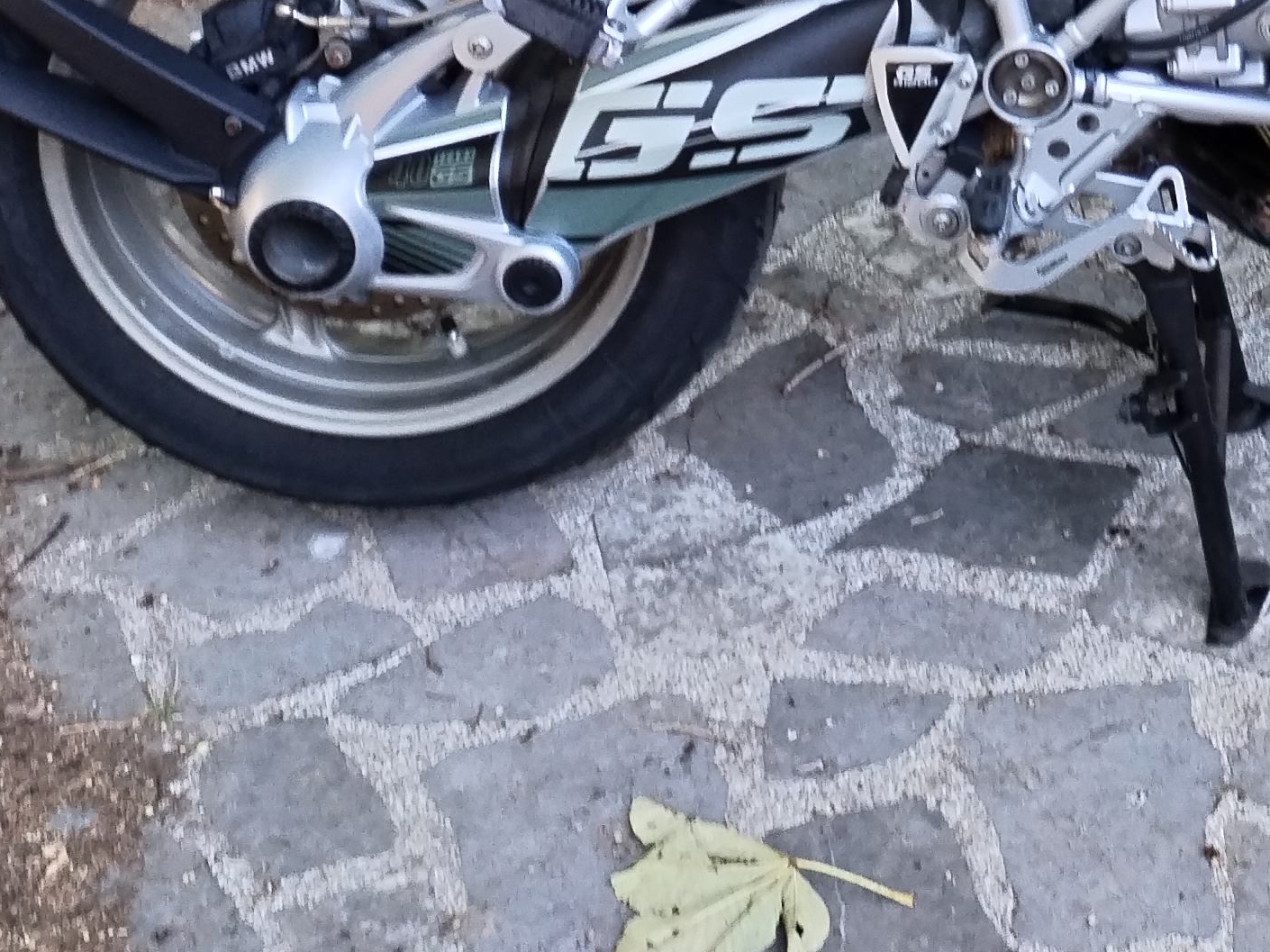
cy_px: -483
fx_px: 3118
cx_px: 1176
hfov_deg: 22.4
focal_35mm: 85
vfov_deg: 15.9
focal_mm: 4.75
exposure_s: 1/122
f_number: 1.8
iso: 100
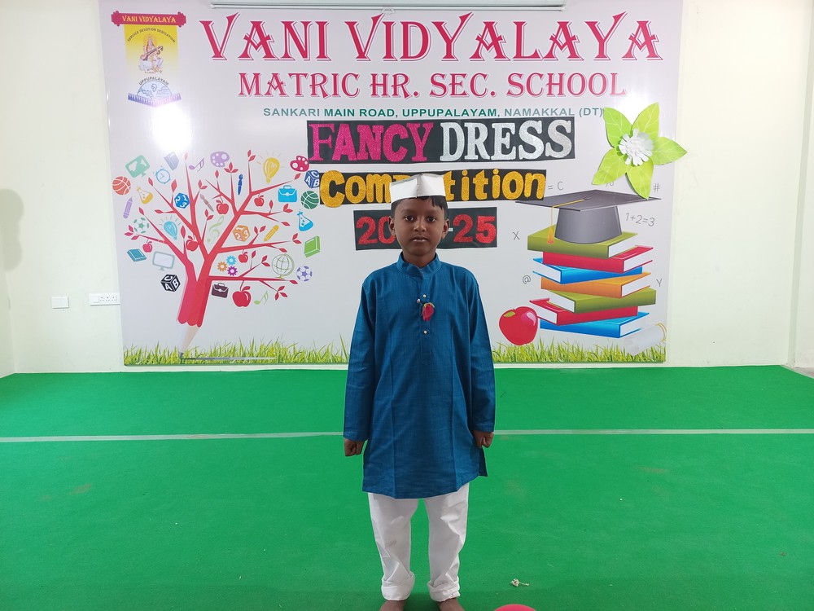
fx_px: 588
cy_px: 306
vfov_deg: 54.9
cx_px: 407
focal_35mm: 25
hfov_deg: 69.4
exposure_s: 1/33.3
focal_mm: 4.6
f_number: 1.8
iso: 200
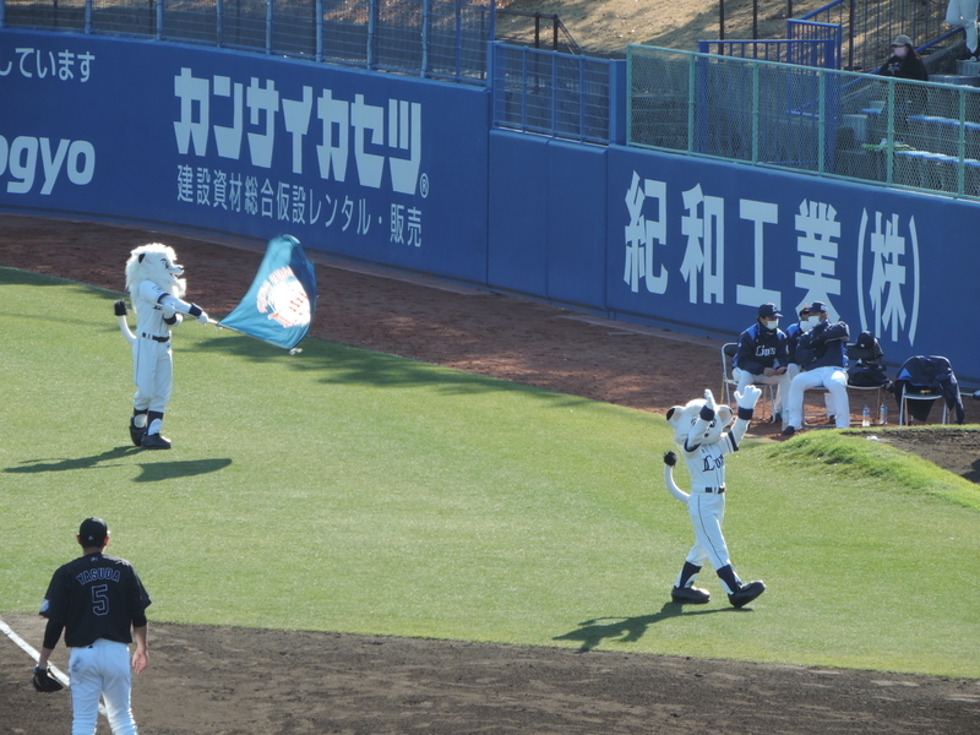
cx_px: 490
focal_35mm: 325
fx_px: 9201
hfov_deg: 6.1
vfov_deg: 4.6
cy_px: 368
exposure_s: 1/200
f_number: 4.8
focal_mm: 57.9
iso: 90
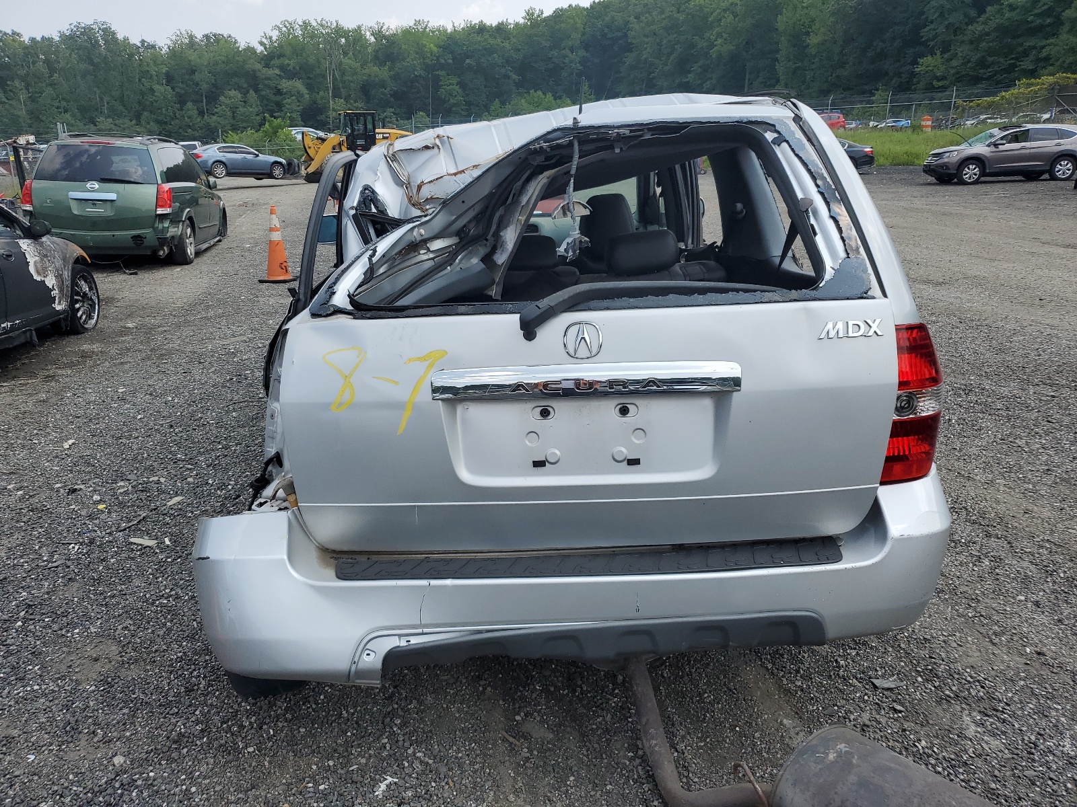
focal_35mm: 26
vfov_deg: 53.1
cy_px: 404
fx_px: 809
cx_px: 538
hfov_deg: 67.3
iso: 50
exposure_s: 1/2500
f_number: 1.5
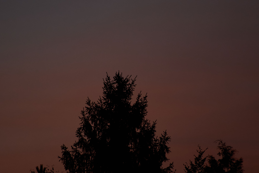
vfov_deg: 3.1
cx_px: 130
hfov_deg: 4.6
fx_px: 3237
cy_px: 86
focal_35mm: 450
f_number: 5.6
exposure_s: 1/1600
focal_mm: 300
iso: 800
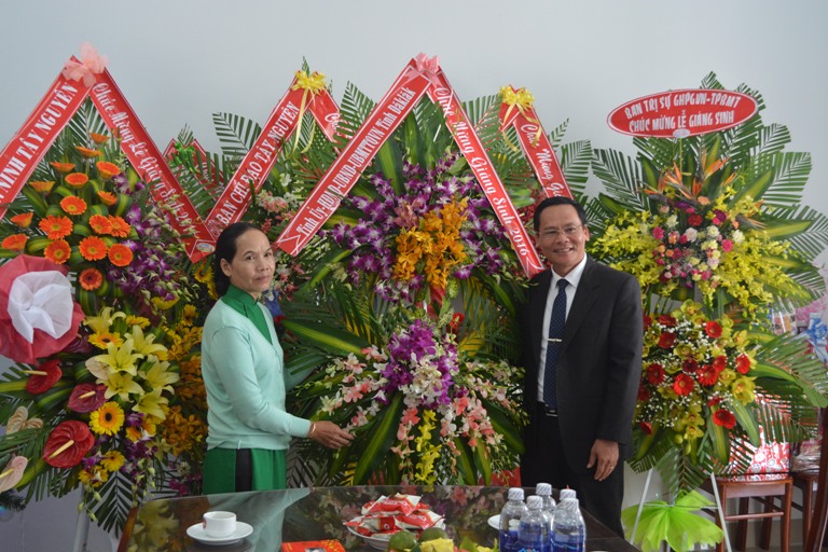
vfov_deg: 29.9
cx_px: 414
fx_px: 1035
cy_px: 276
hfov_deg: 43.6
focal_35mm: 45
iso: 1600
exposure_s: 1/100
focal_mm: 30
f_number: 5
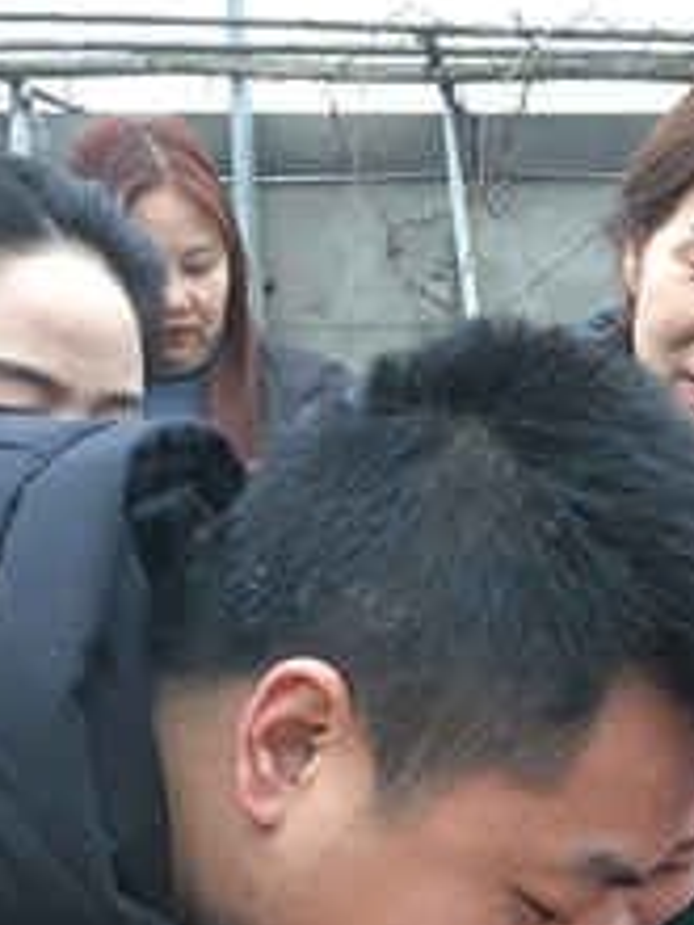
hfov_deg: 16.3
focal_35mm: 88
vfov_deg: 21.0
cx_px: 766
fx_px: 2352
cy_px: 1049
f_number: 2.2
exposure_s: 1/33
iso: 100
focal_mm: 4.15
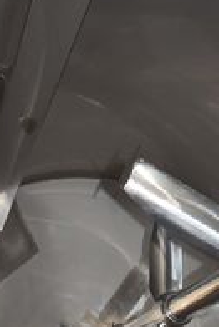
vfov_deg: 36.2
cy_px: 175
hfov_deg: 24.3
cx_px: 175
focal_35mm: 55
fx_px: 501
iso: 1800
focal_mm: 18
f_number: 3.5
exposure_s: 1/60
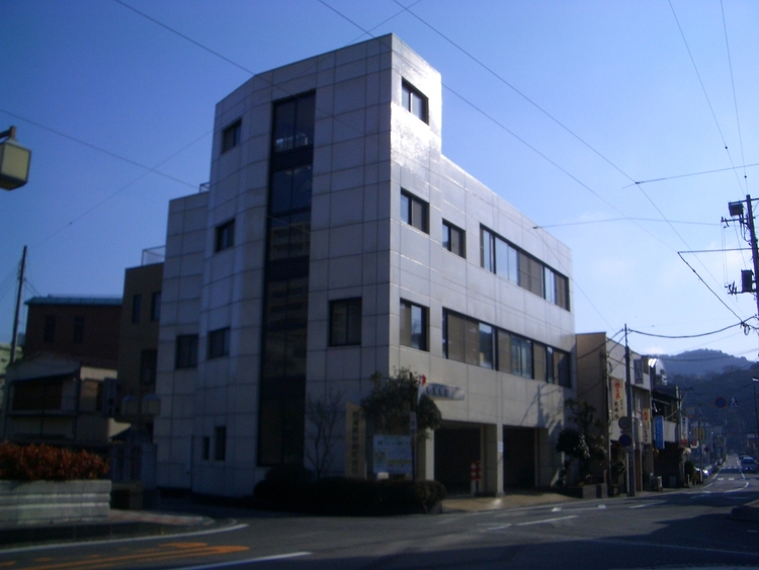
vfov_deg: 40.7
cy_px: 285
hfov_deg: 52.6
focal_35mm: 35
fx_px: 768
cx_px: 380
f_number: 4.3
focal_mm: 5.8
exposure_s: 1/1600
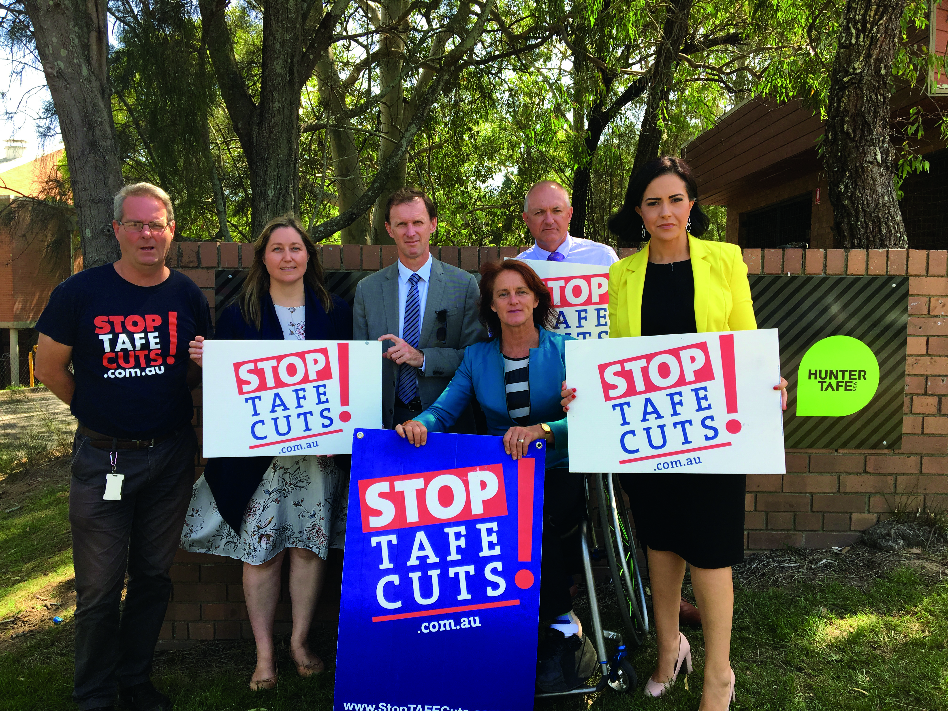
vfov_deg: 48.2
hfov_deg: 61.7
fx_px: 794
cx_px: 474
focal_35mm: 29
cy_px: 356
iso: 25
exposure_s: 1/228
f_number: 2.2
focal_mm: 4.15
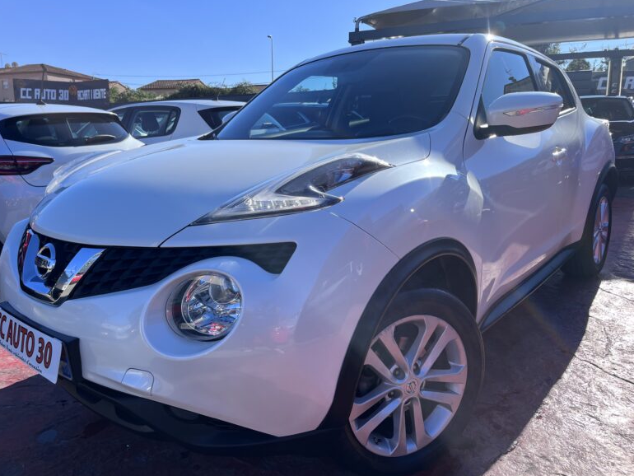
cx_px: 305
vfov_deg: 51.4
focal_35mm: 27
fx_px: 495
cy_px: 243
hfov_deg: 65.3
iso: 50
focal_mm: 5.1
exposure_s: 1/2179
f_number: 1.6
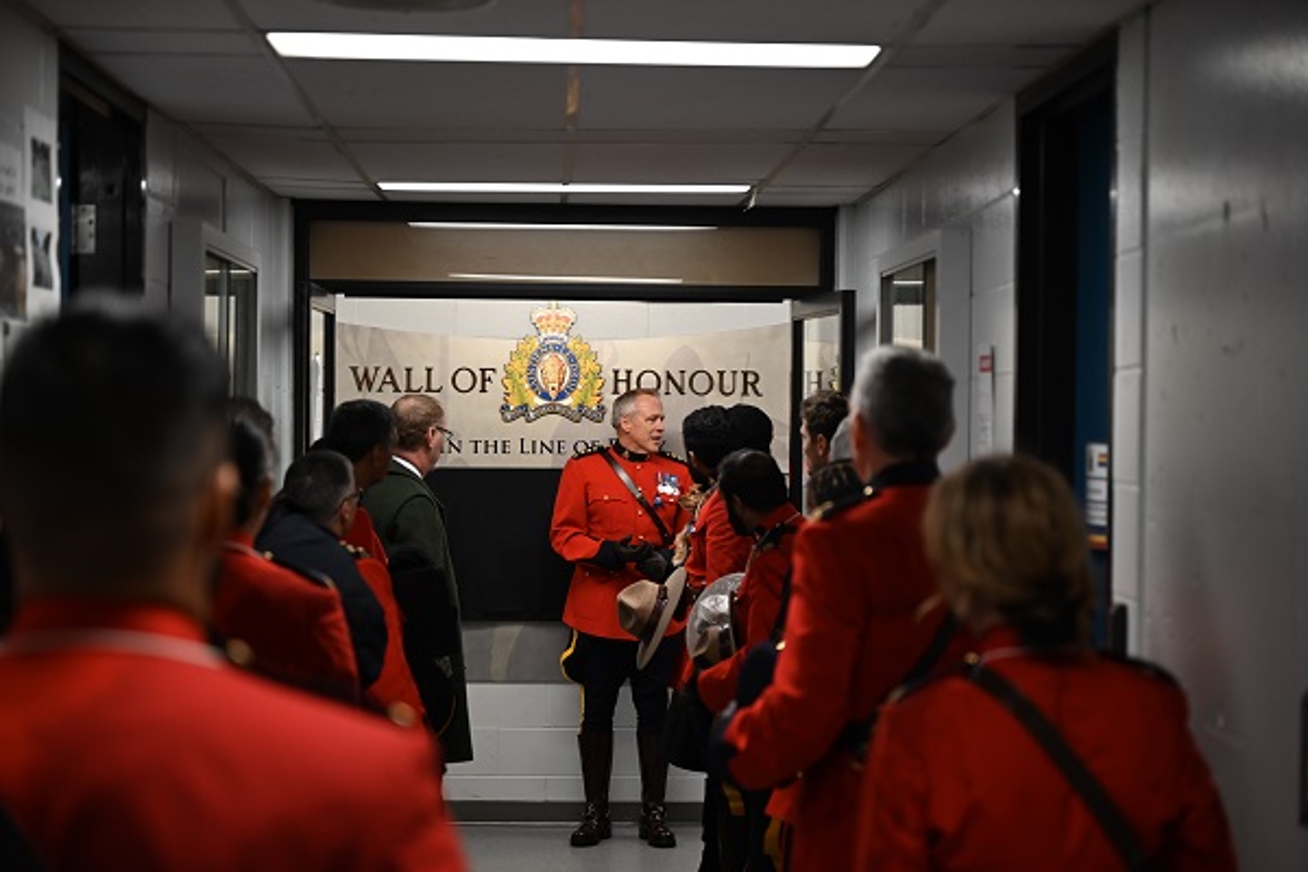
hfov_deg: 30.1
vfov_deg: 20.3
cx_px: 654
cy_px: 436
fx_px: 2434
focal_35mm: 67
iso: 720
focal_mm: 67
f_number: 2.8
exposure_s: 1/125
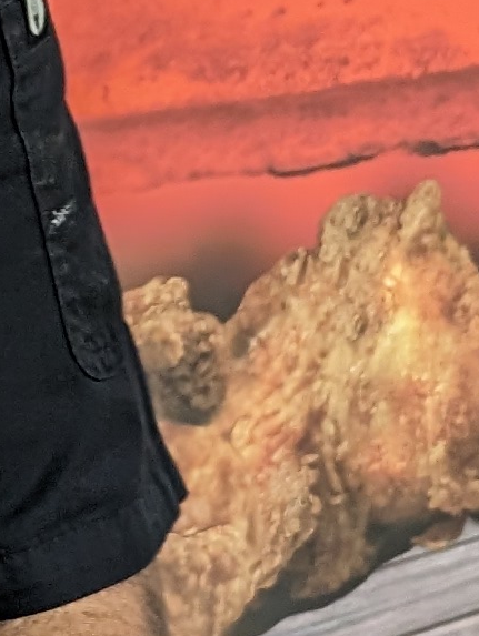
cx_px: -332
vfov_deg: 11.5
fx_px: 3149
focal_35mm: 171
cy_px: 74
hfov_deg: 8.4
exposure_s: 1/40
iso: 244
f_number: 1.68
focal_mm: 6.9
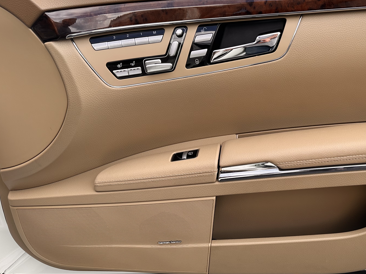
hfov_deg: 49.9
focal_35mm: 36
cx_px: 259
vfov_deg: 39.5
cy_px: 108
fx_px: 381
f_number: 1.78
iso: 80
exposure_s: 1/797
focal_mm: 6.86
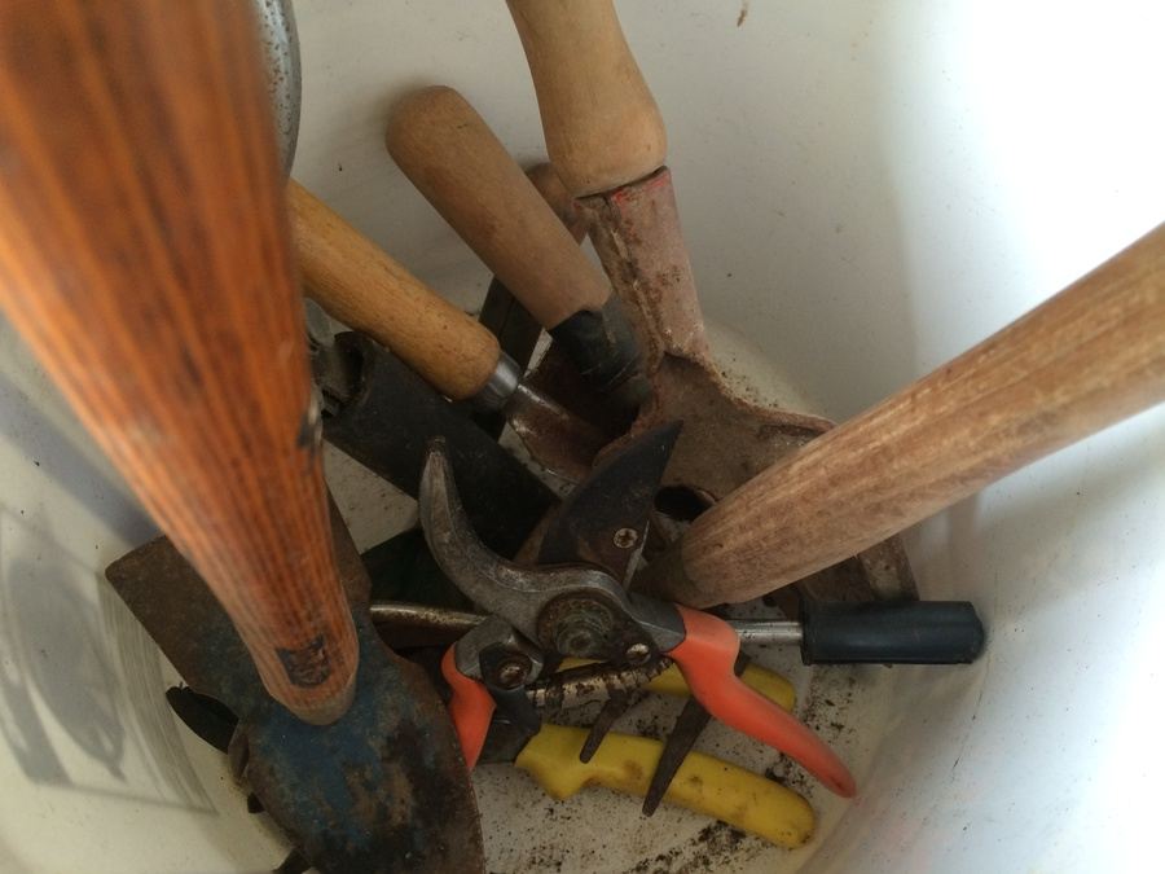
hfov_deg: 60.0
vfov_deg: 46.8
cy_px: 437
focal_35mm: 30
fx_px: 1010
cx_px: 582
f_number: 2.2
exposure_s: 1/30
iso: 125
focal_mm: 4.12
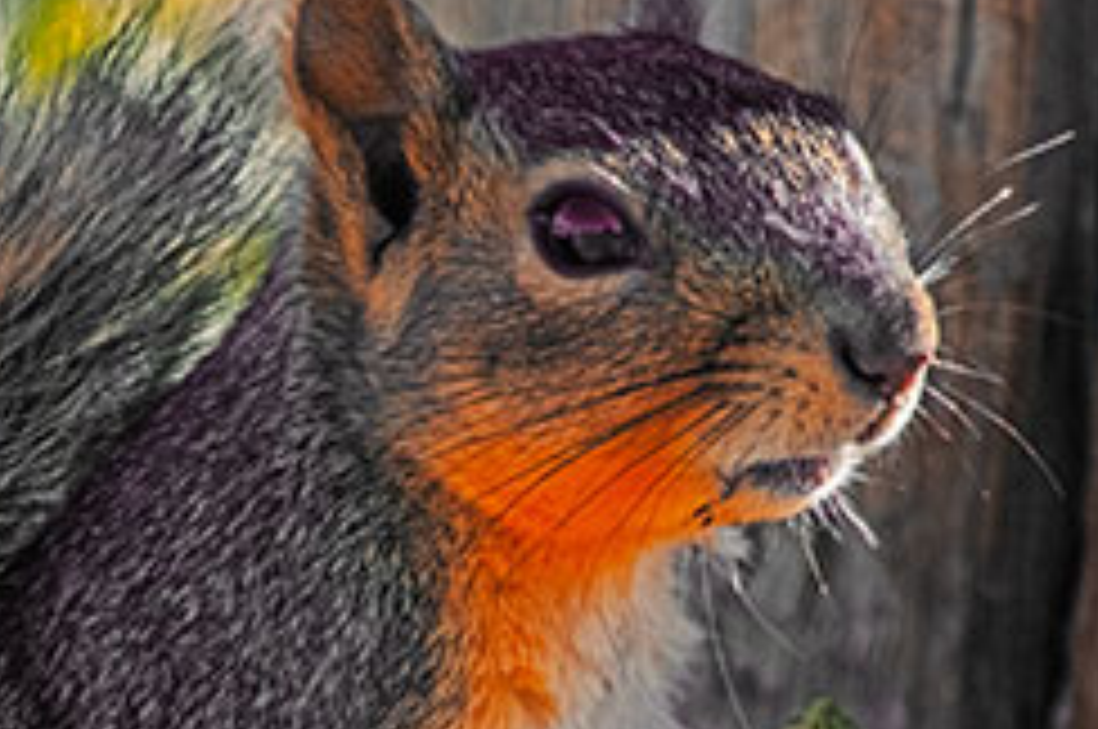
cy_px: 520
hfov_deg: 0.9
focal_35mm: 2255
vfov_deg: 0.6
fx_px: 68686
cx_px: 50
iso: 3200
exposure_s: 1/1000
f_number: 13
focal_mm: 1100
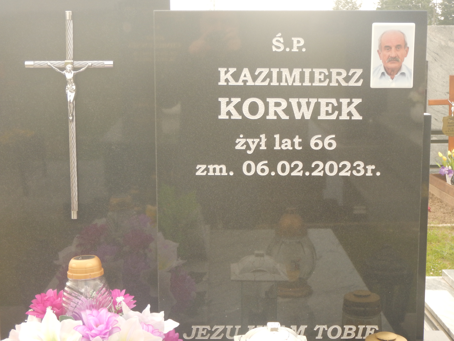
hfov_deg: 31.7
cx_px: 227
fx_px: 800
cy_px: 170
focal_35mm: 61
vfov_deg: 24.0
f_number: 4.4
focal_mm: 11
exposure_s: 1/200
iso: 125
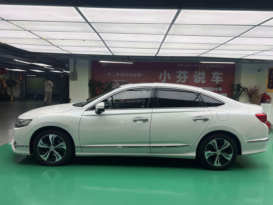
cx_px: 136
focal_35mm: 26
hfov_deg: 67.3
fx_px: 205
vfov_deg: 53.1
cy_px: 102
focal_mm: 5.7
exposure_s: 1/840
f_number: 1.5
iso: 50
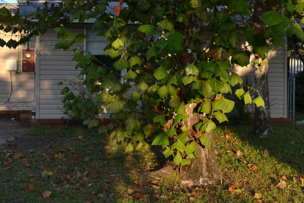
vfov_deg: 21.8
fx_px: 524
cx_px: 100
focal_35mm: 62
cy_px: 60
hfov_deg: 32.1
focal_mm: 28
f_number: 5.6
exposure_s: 1/125
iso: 100
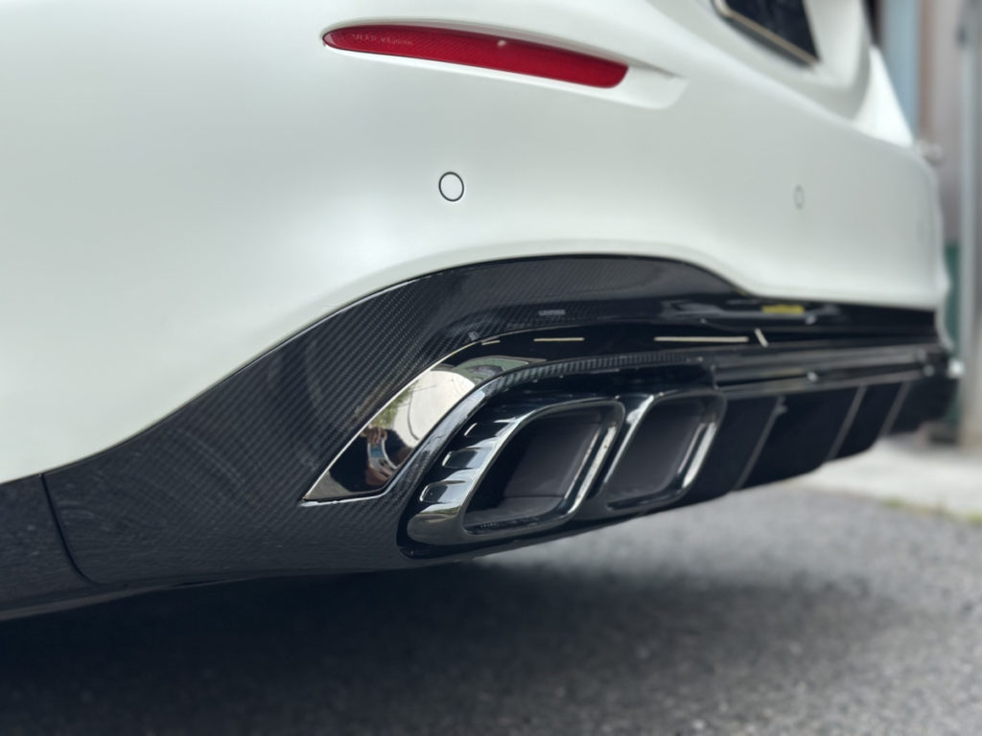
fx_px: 1362
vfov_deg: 30.3
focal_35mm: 48
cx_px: 491
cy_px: 368
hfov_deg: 39.7
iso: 80
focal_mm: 6.86
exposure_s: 1/2410
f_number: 1.78
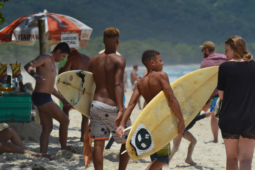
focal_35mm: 232
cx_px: 128
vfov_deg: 5.9
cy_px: 85
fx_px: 1647
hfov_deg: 8.9
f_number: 5.6
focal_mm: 155
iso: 280
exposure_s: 1/2000
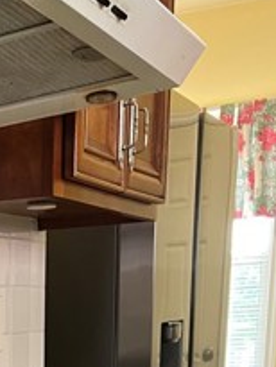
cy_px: 566
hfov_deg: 17.2
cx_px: -73
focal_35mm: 81
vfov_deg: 20.3
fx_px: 860
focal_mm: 5.7
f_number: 1.5
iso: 320
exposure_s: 1/60
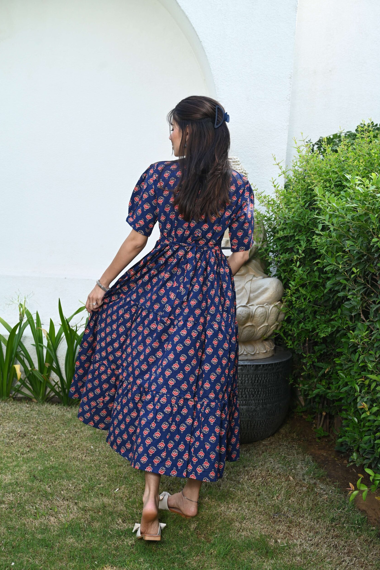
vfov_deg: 45.4
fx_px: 681
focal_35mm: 43
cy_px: 281
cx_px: 188
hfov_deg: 31.2
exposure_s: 1/160
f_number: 5.6
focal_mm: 42
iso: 250
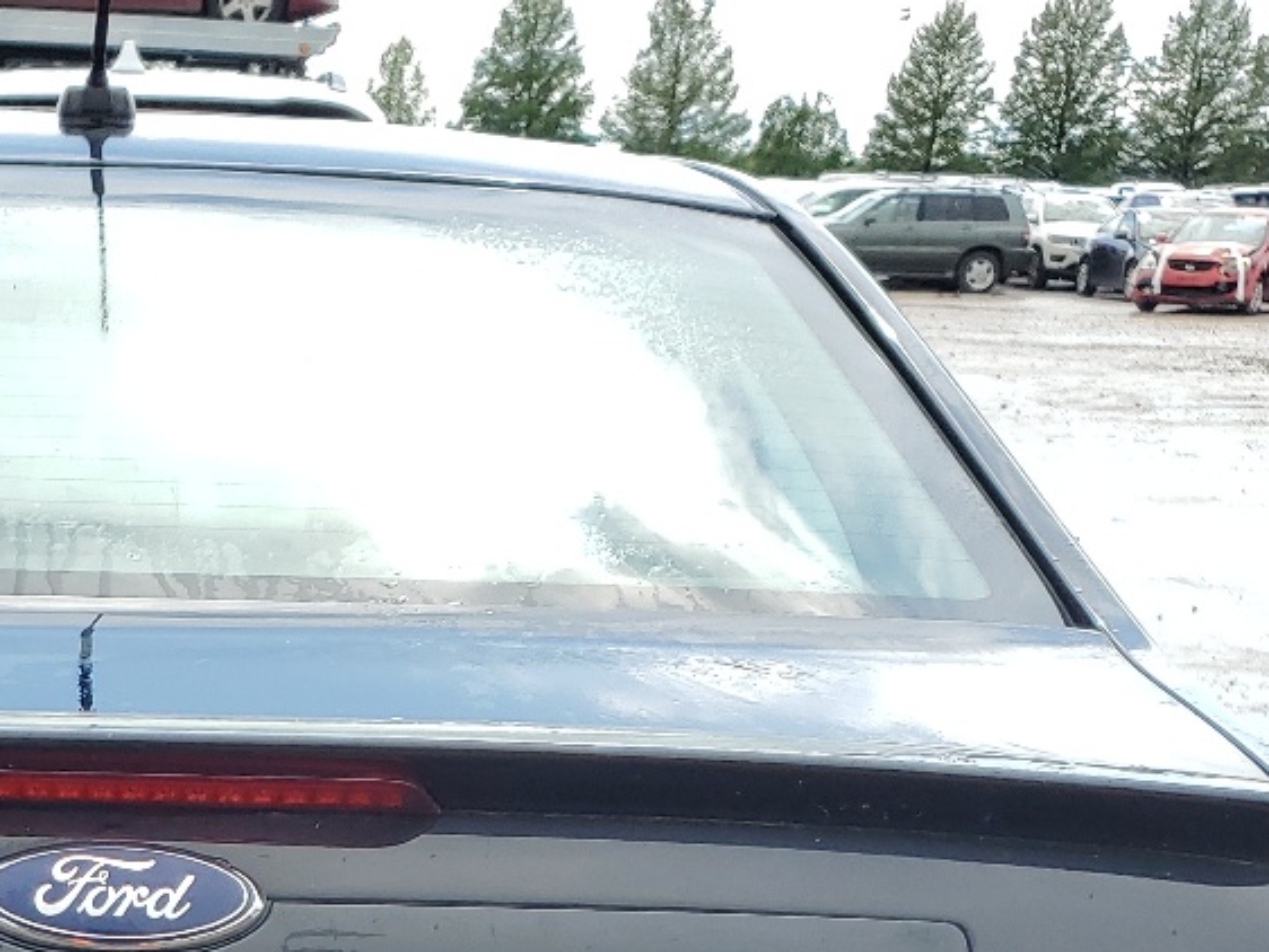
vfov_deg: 18.3
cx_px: 86
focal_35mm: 74
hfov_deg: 25.4
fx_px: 2714
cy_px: 1302
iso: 50
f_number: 1.5
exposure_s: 1/1667
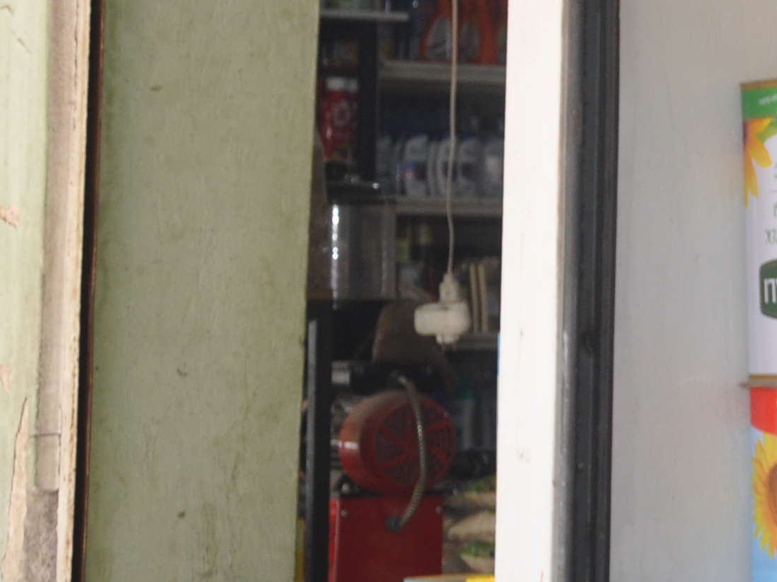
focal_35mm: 157
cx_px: 1411
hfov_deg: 11.6
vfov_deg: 9.4
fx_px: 3523
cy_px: 95
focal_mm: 28
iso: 360
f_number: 4
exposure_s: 1/200
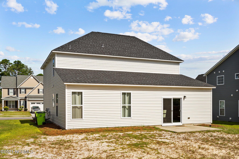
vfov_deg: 37.8
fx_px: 232
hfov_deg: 54.4
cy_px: 80
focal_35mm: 35
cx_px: 120
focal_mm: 35
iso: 100
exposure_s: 1/2500
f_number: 4
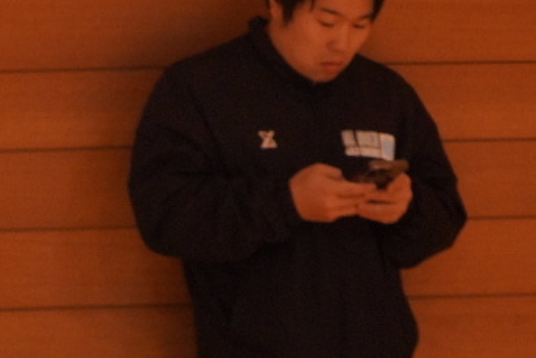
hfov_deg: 8.3
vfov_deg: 5.7
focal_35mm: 240
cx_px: -369
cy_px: 558
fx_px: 3576
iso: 6400
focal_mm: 70
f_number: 4
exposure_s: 1/160
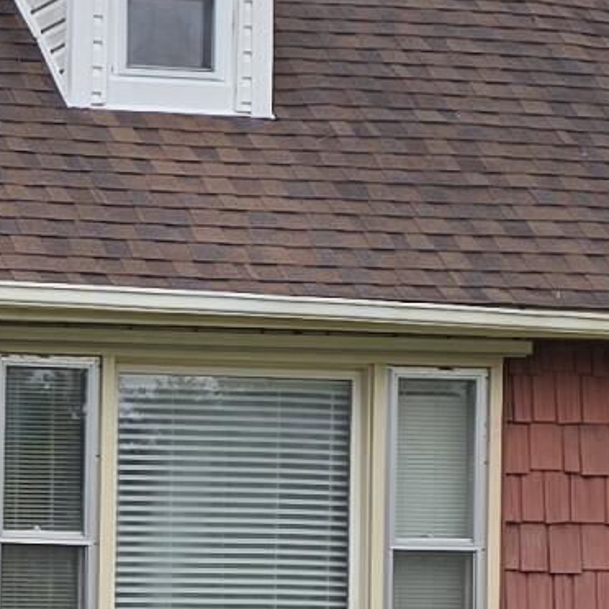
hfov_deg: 10.2
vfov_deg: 10.4
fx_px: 3264
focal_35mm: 164
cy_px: 804
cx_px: -372
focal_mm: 6.3
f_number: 1.7
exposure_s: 1/647
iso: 12
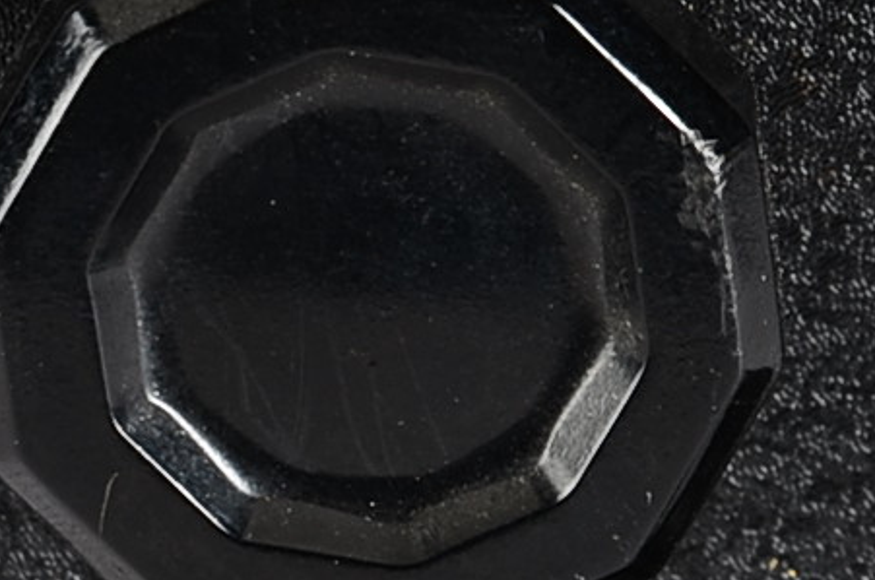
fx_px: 20859
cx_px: 941
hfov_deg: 2.4
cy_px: -516
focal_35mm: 860
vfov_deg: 1.6
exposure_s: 1/100
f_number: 10
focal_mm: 105
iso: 100
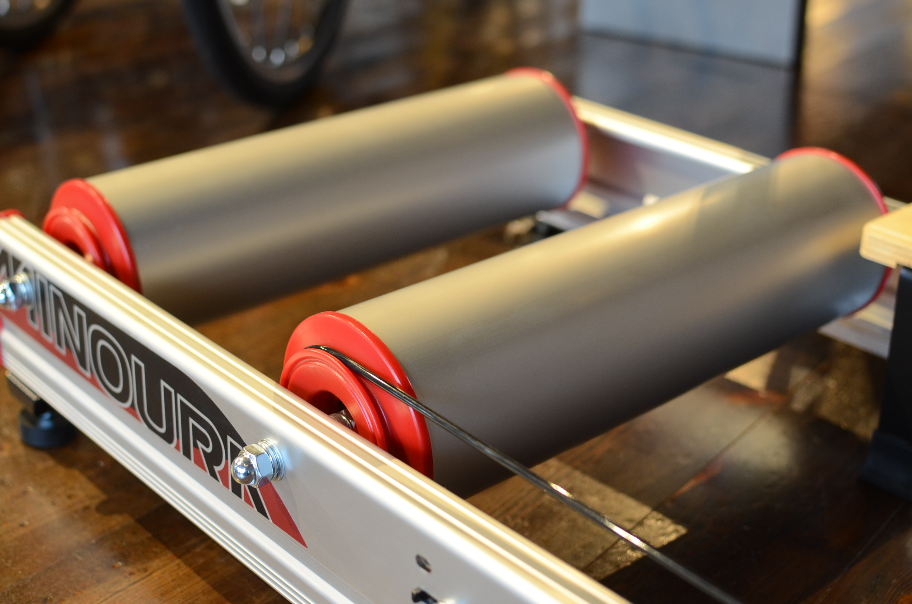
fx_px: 1327
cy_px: 302
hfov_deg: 37.9
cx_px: 456
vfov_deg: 25.6
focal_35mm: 52
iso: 640
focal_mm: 35
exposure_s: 1/50
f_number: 3.5
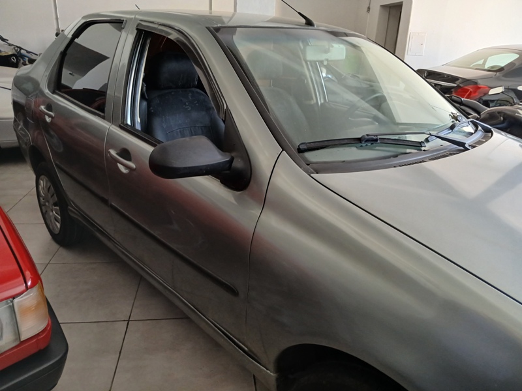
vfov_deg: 53.1
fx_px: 392
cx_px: 261
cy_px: 196
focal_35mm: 26
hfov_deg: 67.3
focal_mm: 3.98
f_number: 1.8
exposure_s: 1/50
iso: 320
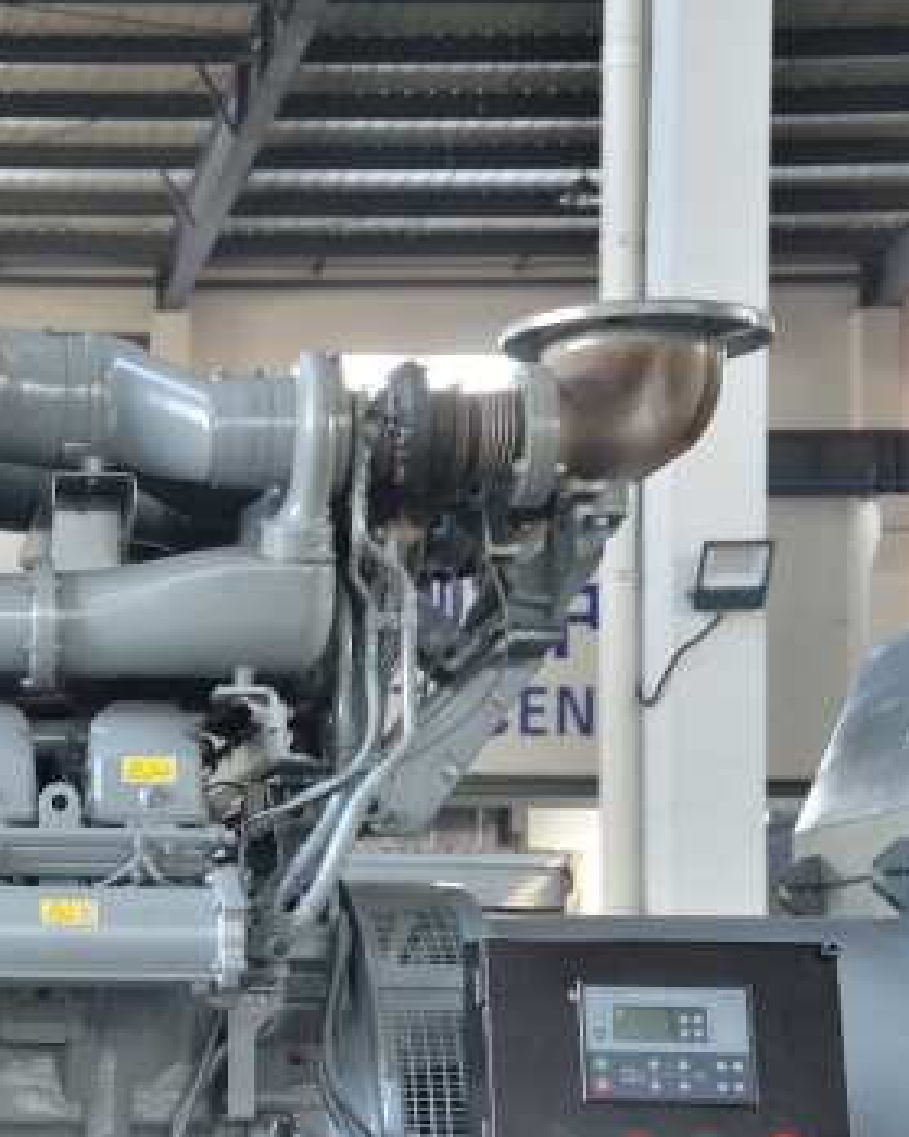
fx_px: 3465
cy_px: 831
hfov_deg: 14.3
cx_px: -274
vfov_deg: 18.5
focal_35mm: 103
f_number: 4.2
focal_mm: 32
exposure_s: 1/30
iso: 640
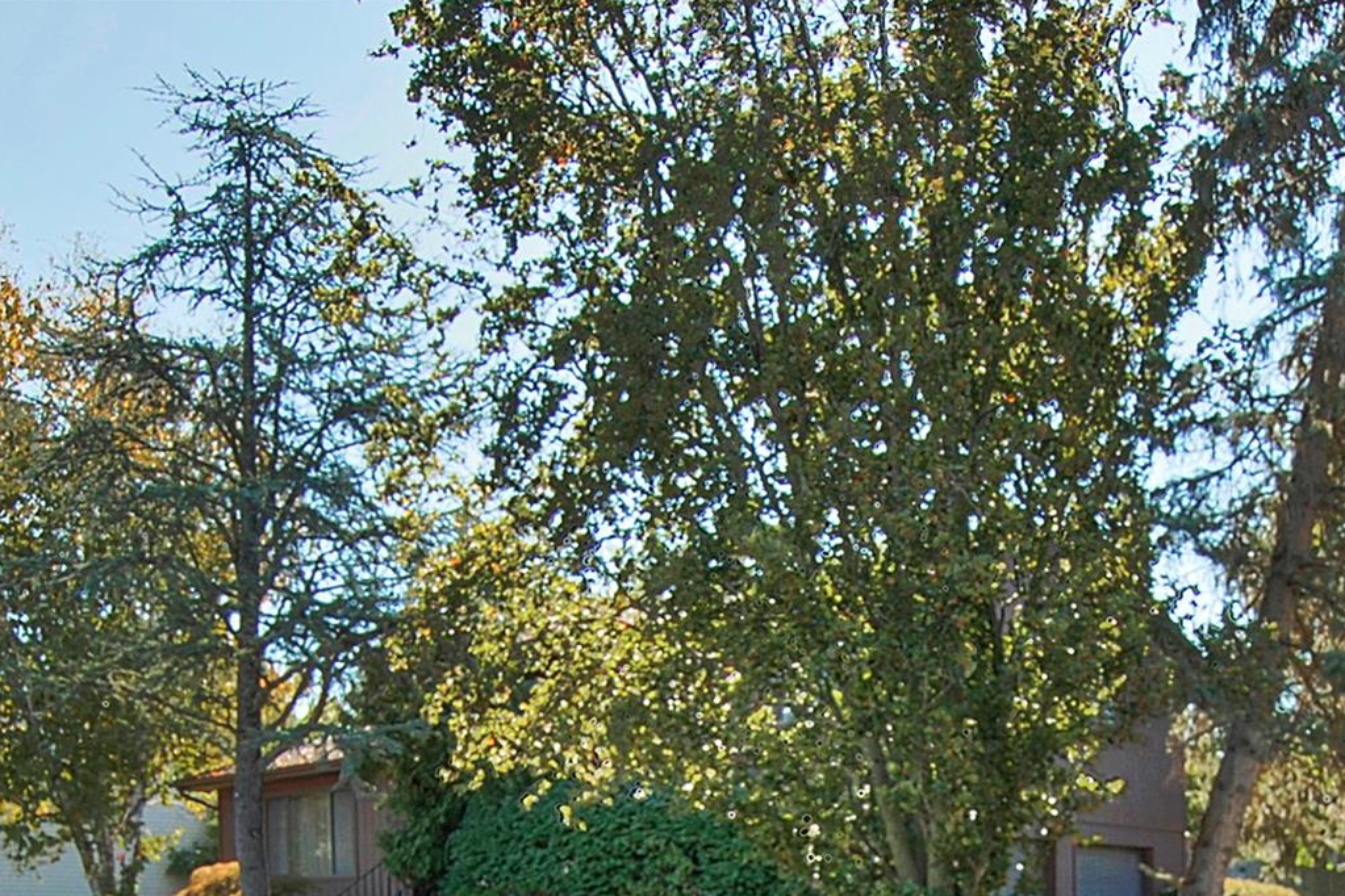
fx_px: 1345
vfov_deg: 33.8
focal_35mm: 36
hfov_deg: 53.0
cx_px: 760
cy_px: 886
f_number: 14
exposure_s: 1/30
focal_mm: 12
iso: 200
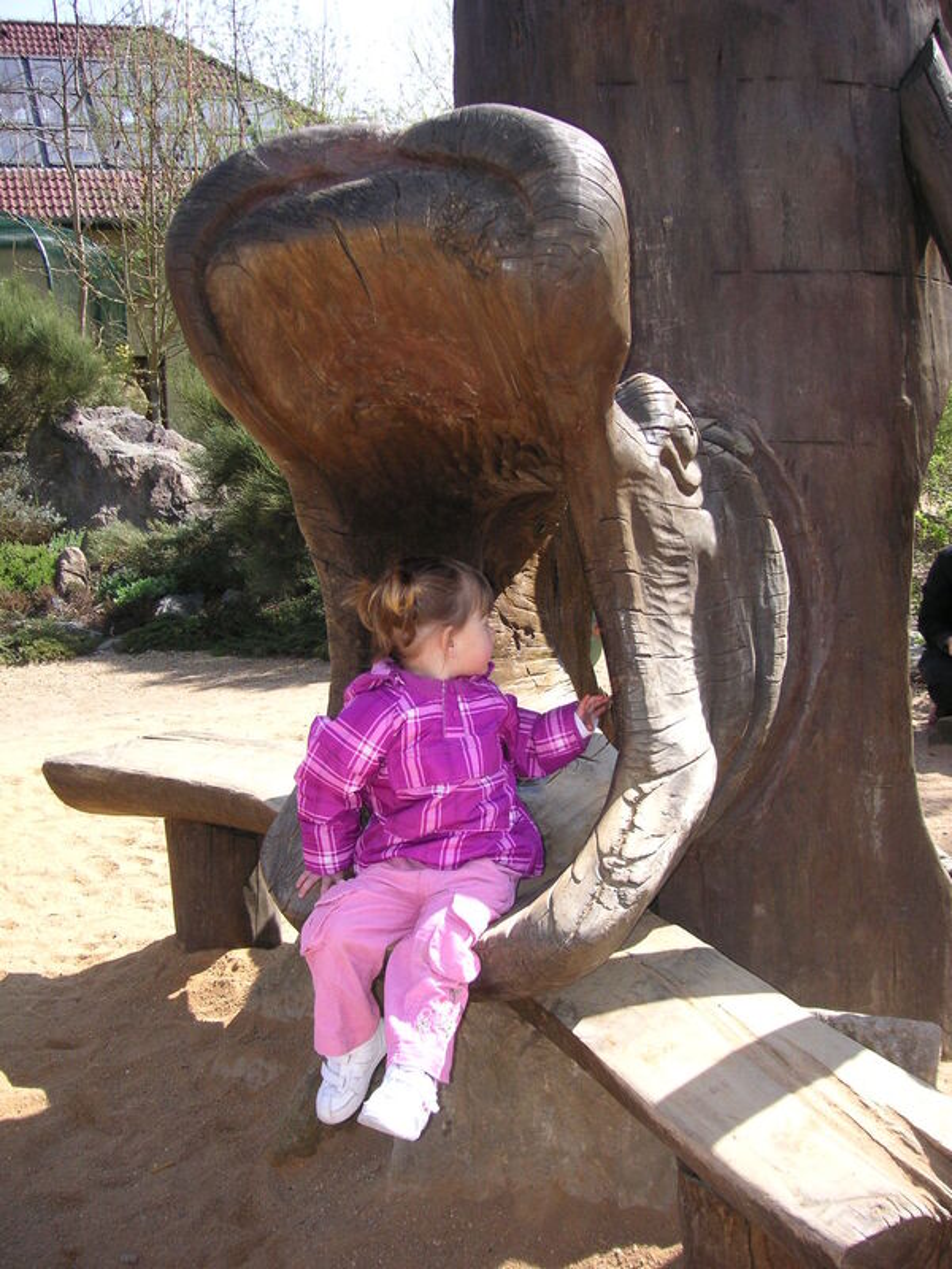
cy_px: 634
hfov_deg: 38.7
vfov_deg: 50.1
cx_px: 476
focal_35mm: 37
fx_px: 1357
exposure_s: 1/350
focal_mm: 6.1
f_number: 2.8
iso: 50
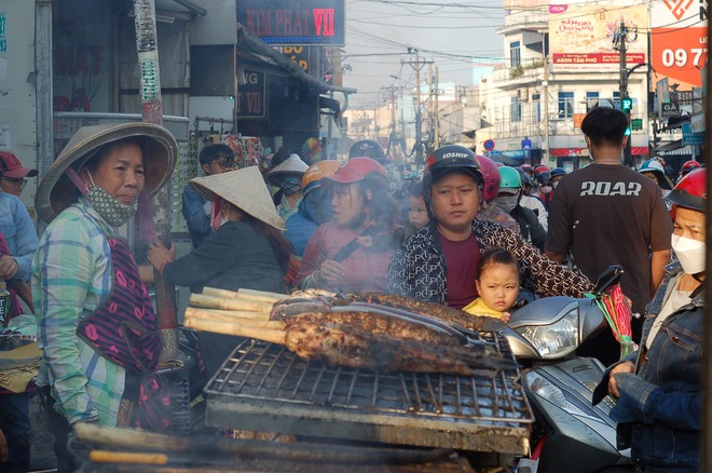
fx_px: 1481
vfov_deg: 18.1
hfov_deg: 27.0
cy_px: 236
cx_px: 356
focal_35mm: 75
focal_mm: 50
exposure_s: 1/160
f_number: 6.3
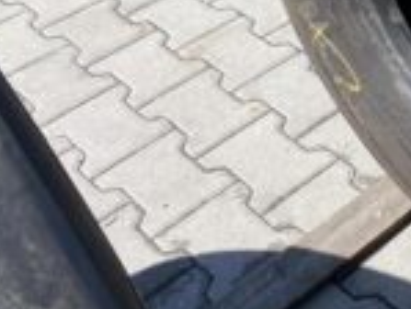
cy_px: -57
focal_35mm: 75
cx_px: 530
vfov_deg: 18.7
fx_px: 891
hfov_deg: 23.1
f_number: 1.8
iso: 32
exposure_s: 1/1170
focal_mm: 4.25
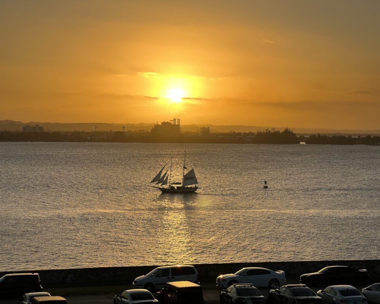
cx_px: 190
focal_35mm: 81
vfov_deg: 18.9
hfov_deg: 23.6
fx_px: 911
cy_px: 151
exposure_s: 1/1220
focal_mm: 9
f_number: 2.8
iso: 32
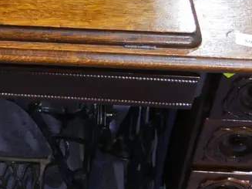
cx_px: -62
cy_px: -24
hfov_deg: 19.5
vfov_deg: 15.3
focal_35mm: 94
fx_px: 684
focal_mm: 15
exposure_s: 1/60
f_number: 3.6
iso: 640
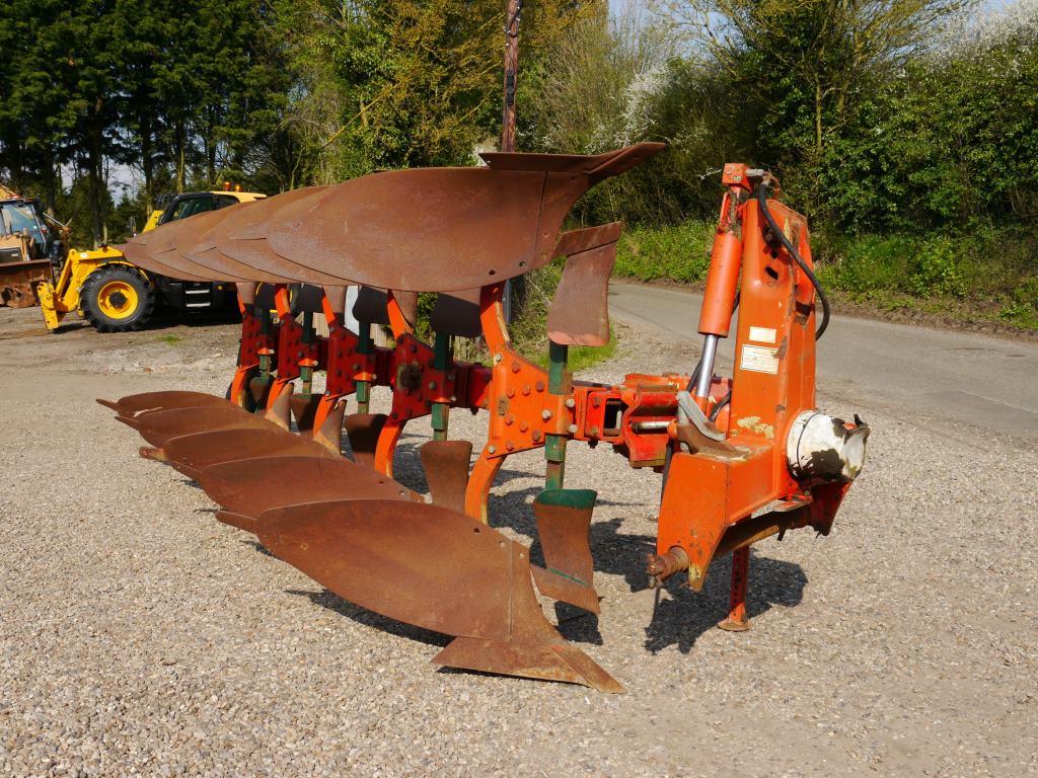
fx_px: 1139
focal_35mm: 38
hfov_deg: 49.0
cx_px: 519
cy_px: 389
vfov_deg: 37.7
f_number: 8
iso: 160
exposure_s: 1/320
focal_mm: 19
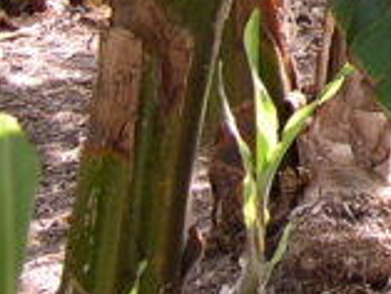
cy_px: -257
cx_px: 812
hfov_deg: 4.6
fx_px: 4804
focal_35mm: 425
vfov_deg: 3.5
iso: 100
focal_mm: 18.4
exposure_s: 1/176
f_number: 4.4
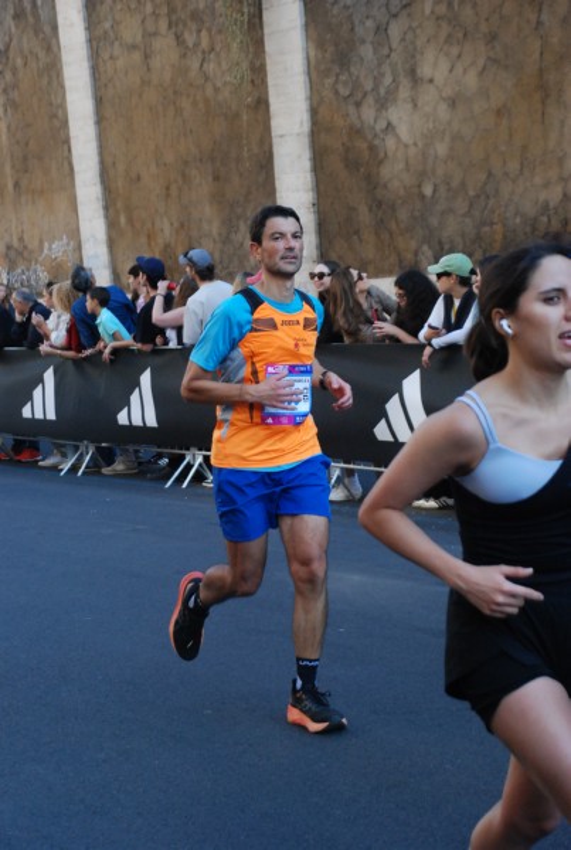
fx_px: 2059
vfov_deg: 23.3
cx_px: 286
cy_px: 425
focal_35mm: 87
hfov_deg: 15.8
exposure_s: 1/640
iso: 1000
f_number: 5.3
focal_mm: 58
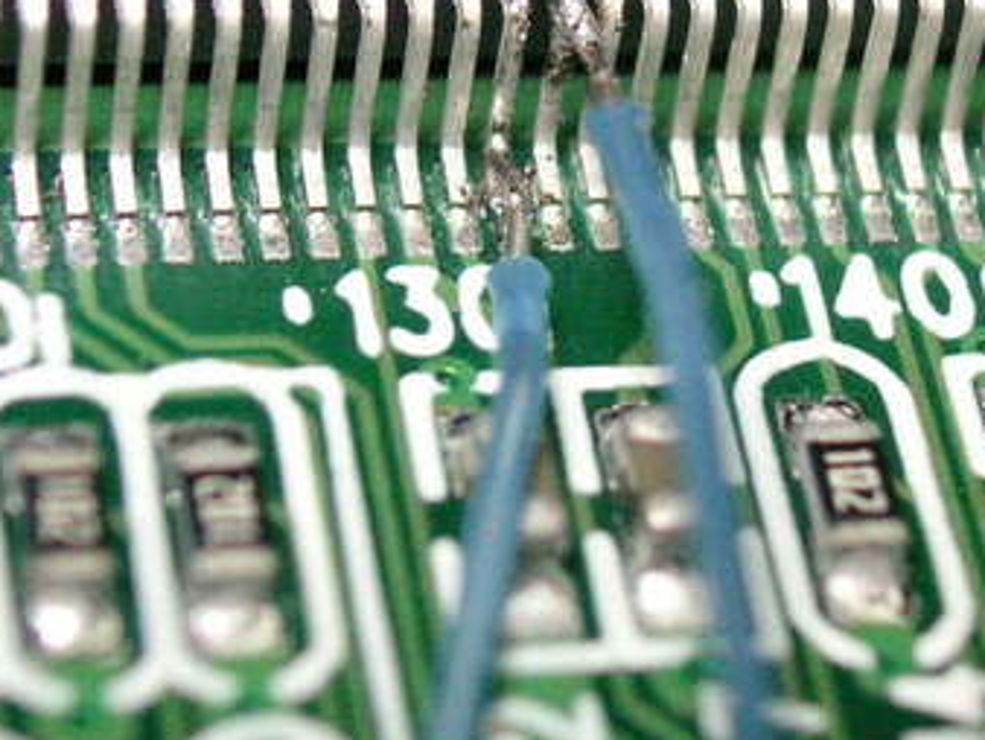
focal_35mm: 208
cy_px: 90
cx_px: 539
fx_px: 5923
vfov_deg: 7.1
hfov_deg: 9.5
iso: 160
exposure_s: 1/90
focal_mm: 14.6
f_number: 11
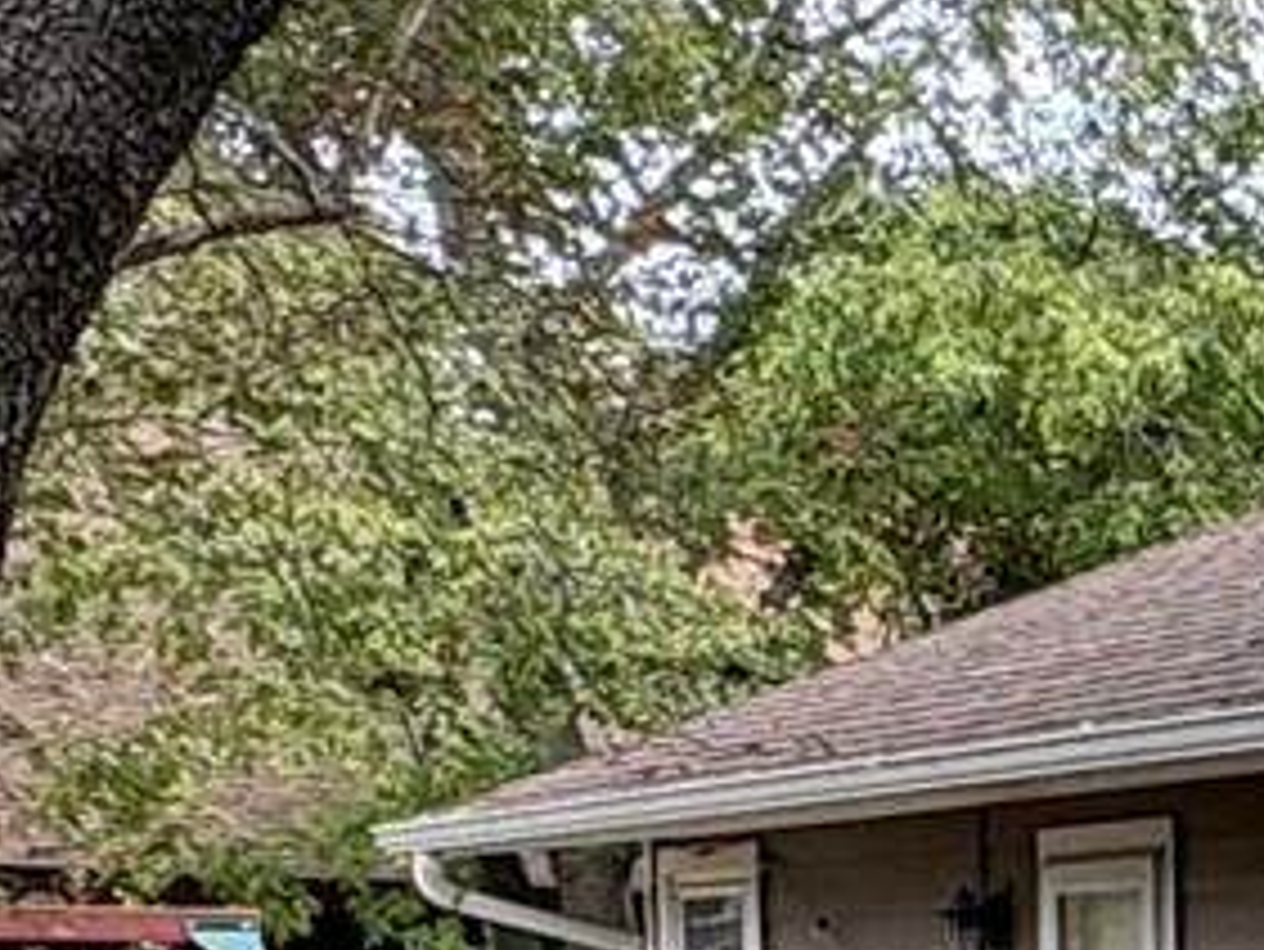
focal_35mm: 102
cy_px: 1337
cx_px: 3018
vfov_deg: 13.8
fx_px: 3726
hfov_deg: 13.8
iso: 64
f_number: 2.2
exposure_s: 1/139
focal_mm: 2.22
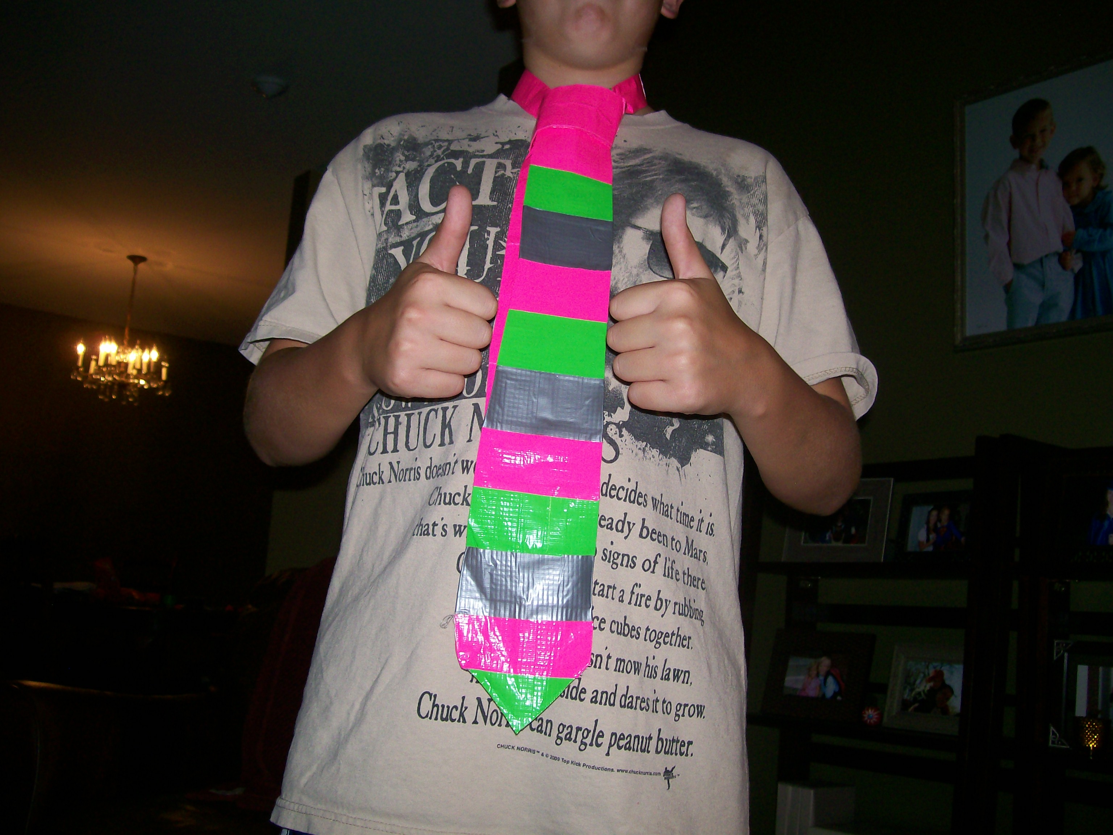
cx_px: 556
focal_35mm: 36
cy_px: 418
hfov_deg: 51.4
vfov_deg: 39.7
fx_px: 1157
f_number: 2.7
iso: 80
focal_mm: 6
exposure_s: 1/64
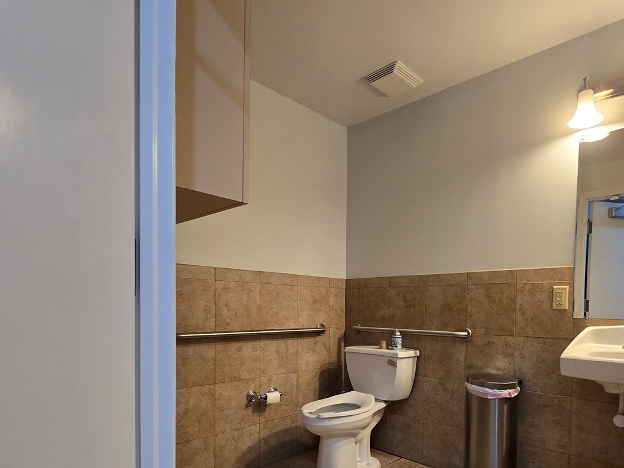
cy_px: 325
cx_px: 374
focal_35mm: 20
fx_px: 361
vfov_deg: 63.7
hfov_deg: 80.8
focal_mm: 2.2
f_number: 2.2
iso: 160
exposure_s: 1/60
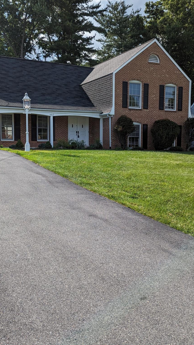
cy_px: 172
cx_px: 51
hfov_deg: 33.1
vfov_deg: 56.6
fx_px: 320
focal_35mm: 35
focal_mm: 6.81
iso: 42
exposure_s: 1/2358
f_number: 1.85
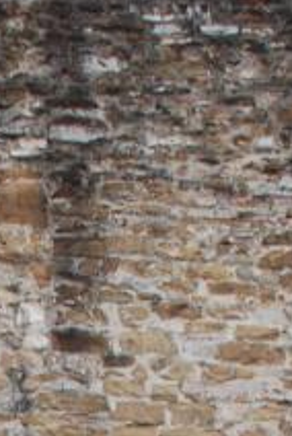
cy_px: 802
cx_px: -112
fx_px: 1758
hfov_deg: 9.3
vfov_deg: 12.8
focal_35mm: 145
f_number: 3.8
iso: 400
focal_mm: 20
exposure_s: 1/40
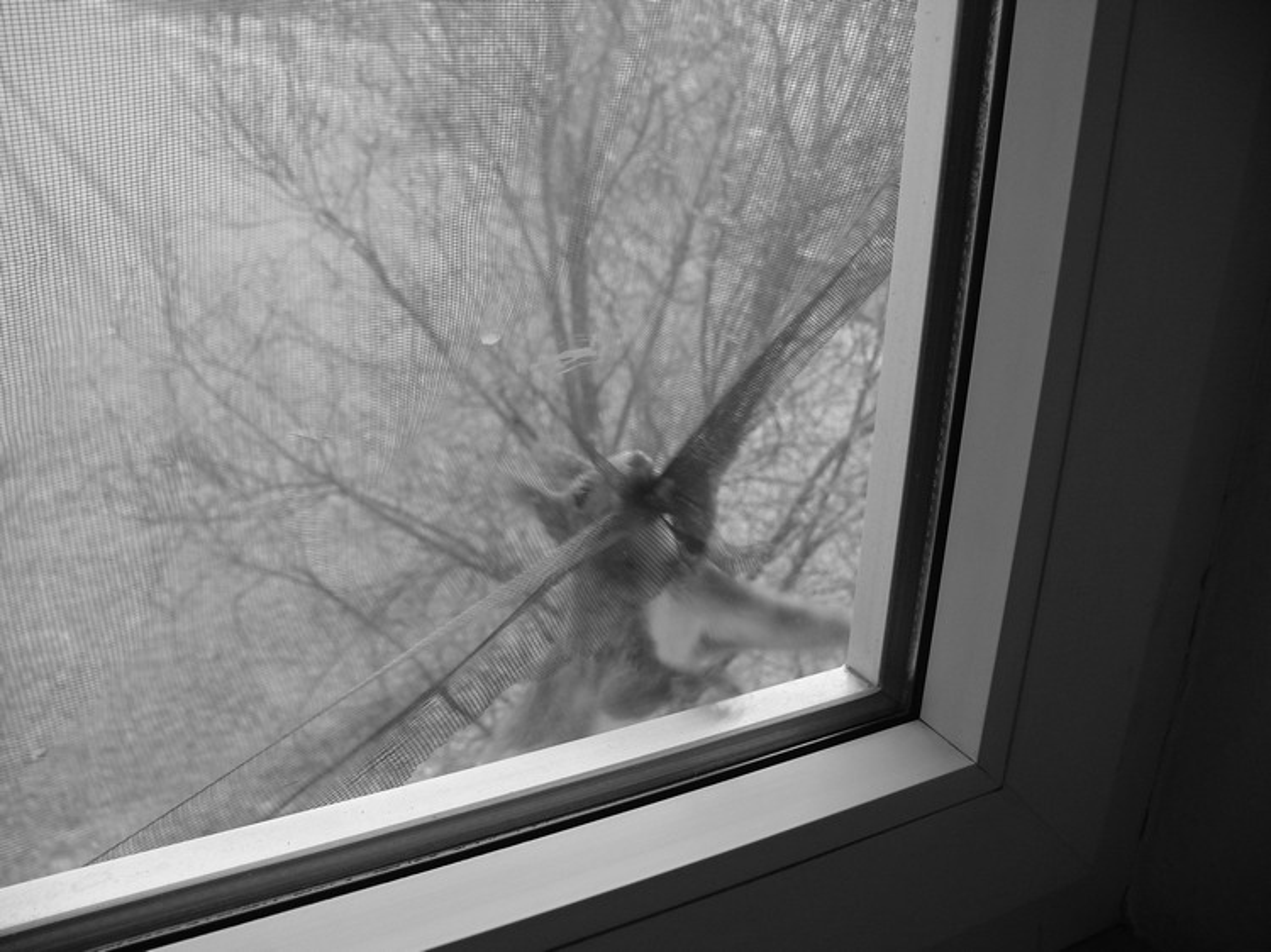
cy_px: 476
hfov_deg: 52.6
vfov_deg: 40.7
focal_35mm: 35
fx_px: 1285
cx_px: 636
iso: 200
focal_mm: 7.4
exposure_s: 1/80
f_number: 2.8
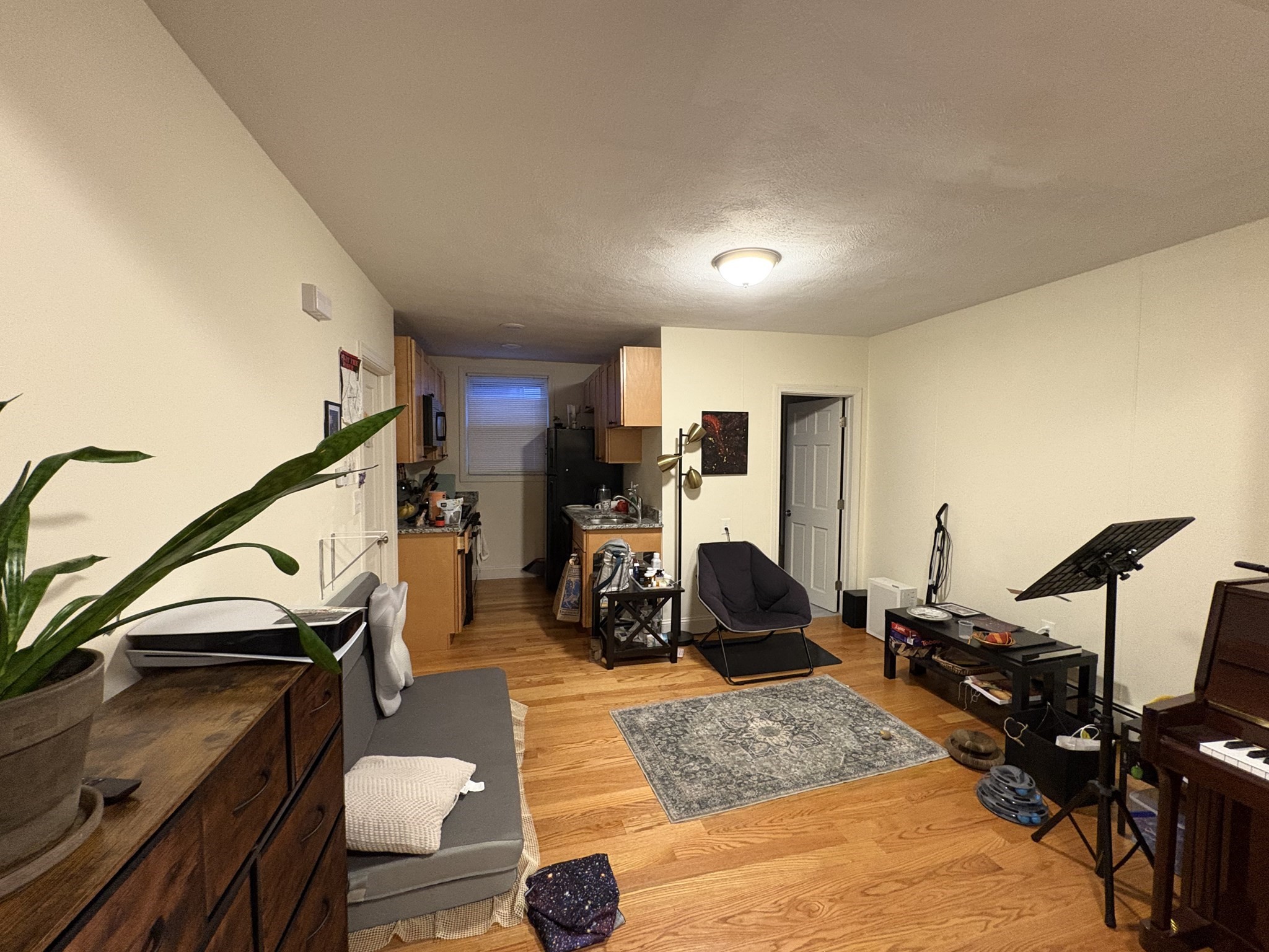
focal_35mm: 14
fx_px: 513
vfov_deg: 85.7
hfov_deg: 102.1
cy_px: 476
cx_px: 634
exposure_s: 1/60
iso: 500
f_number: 2.2
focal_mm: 2.22
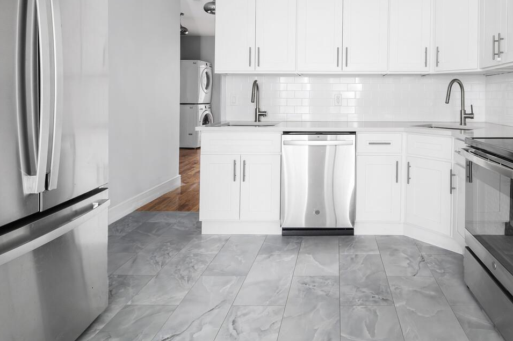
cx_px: 329
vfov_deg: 55.2
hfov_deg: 76.9
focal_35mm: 22
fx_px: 313
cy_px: 99
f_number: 11
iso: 400
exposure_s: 3
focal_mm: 14
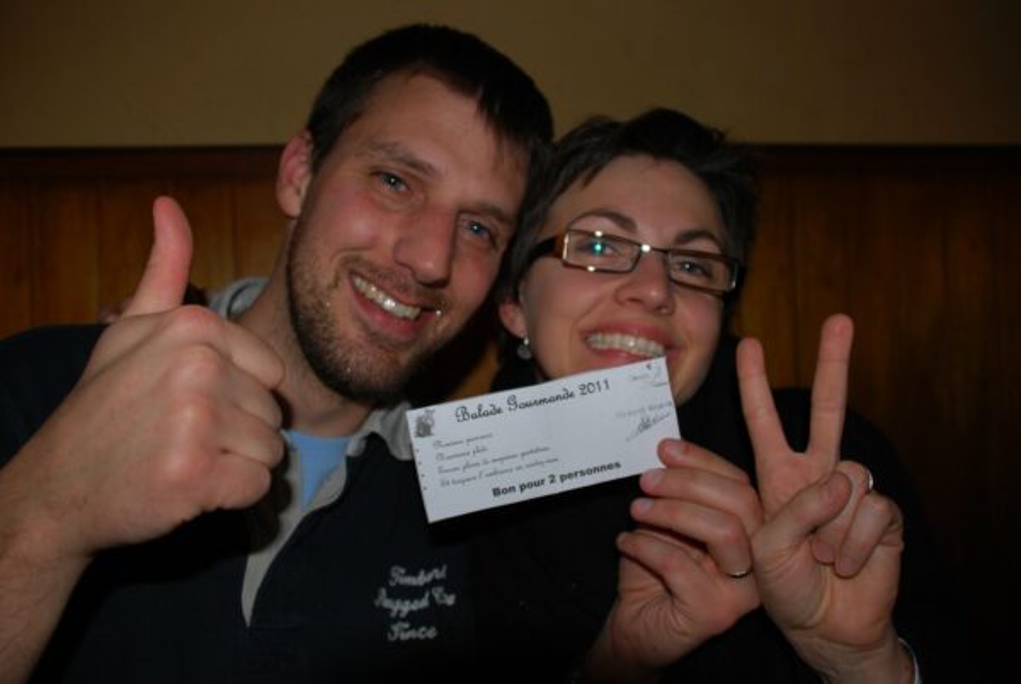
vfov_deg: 43.7
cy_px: 342
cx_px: 510
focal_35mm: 30
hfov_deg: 61.9
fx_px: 852
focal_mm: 20
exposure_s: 1/60
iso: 200
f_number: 3.8
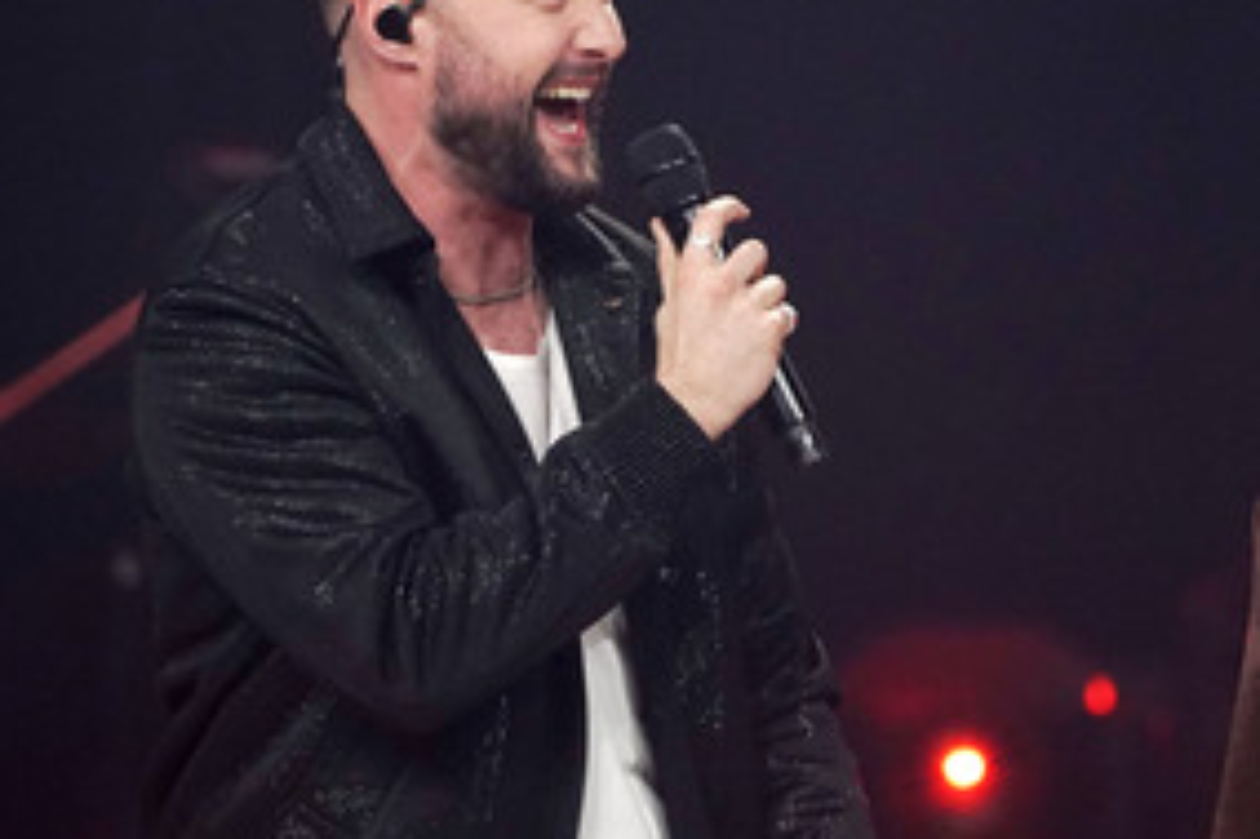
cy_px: 315
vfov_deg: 1.4
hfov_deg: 2.2
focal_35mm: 954
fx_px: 33369
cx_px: 912
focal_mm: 600
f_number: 6.3
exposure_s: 1/160
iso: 4000
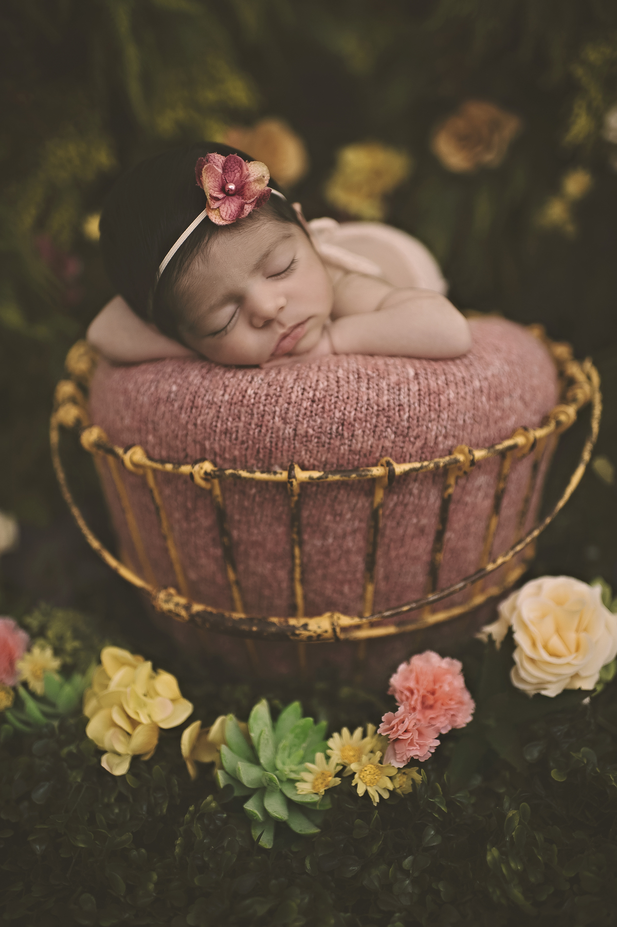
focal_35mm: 35
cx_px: 308
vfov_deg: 54.5
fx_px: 901
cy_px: 464
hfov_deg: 37.8
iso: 200
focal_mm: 35
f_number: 1.8
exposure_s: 1/200
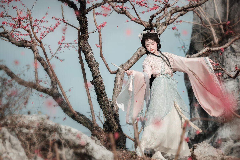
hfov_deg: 13.1
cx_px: 120
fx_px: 1047
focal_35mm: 157
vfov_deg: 8.7
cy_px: 80
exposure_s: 1/2500
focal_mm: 158
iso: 50
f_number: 2.8
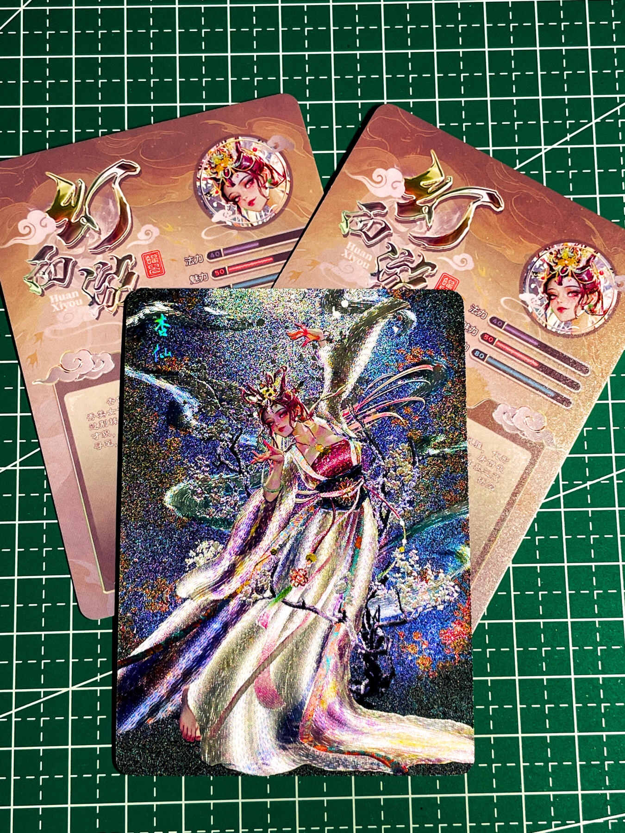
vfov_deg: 36.8
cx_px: 312
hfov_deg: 28.0
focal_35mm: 52
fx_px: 1252
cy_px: 416
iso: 87
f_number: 1.6
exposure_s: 1/99
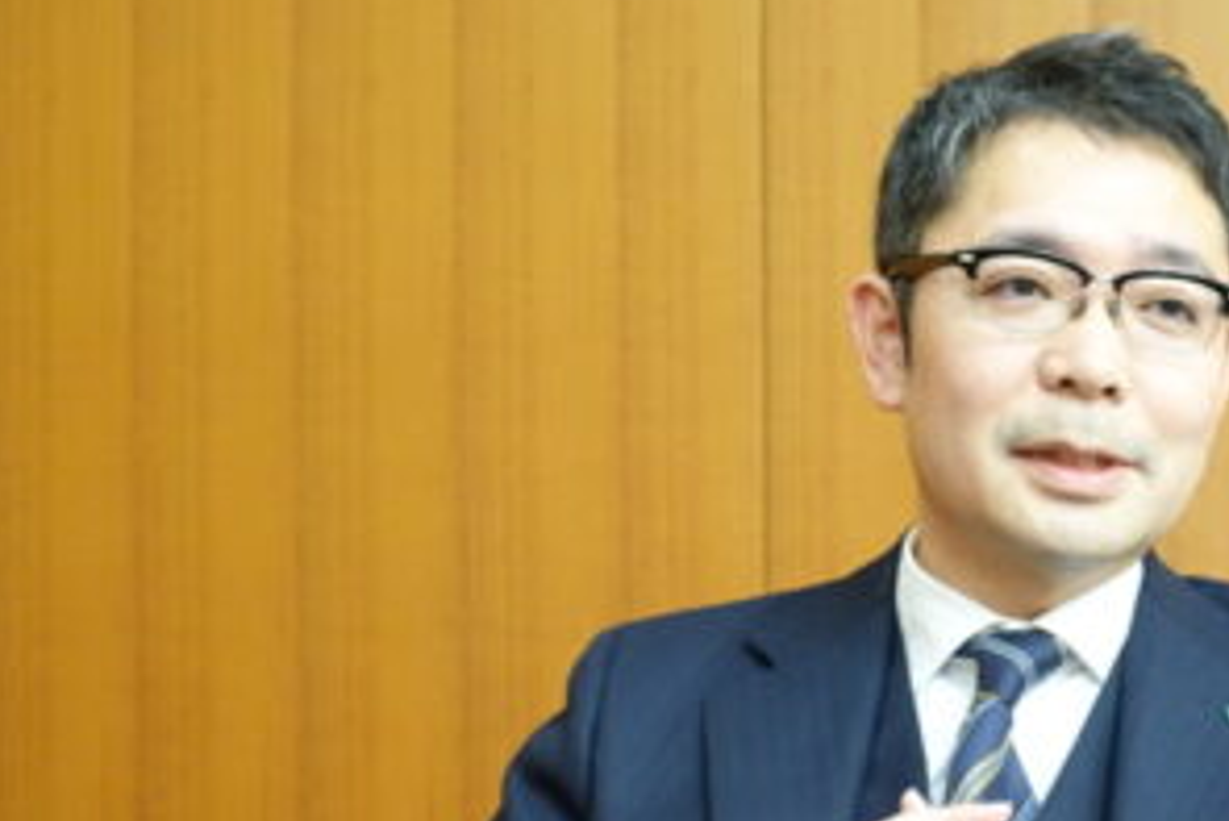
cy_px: 429
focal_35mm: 117
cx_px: 1008
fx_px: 3996
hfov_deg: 17.3
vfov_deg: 11.7
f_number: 2.8
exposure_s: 1/80
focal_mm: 25.15
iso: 1250
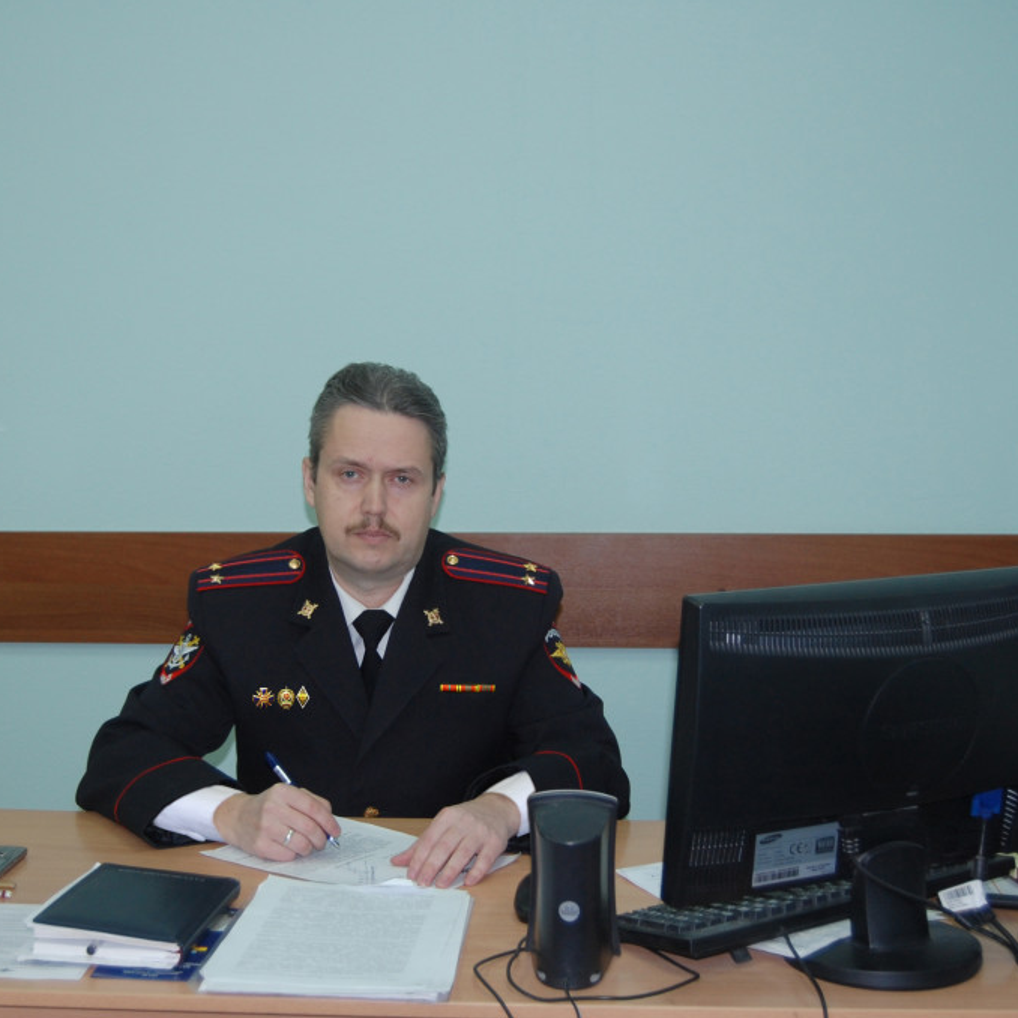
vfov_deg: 34.0
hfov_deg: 33.9
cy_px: 508
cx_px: 387
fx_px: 1664
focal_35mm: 50
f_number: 4.2
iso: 400
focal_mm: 26
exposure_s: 1/60
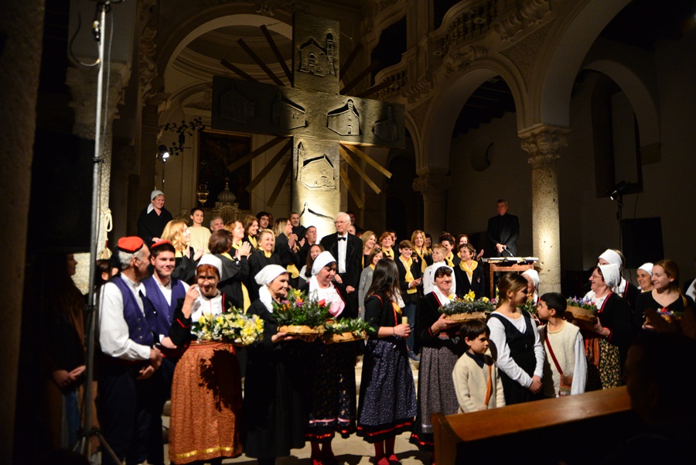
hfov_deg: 73.7
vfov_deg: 53.2
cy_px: 232
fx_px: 464
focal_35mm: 24
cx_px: 348
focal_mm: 24
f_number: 3.5
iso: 2500
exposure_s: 1/125
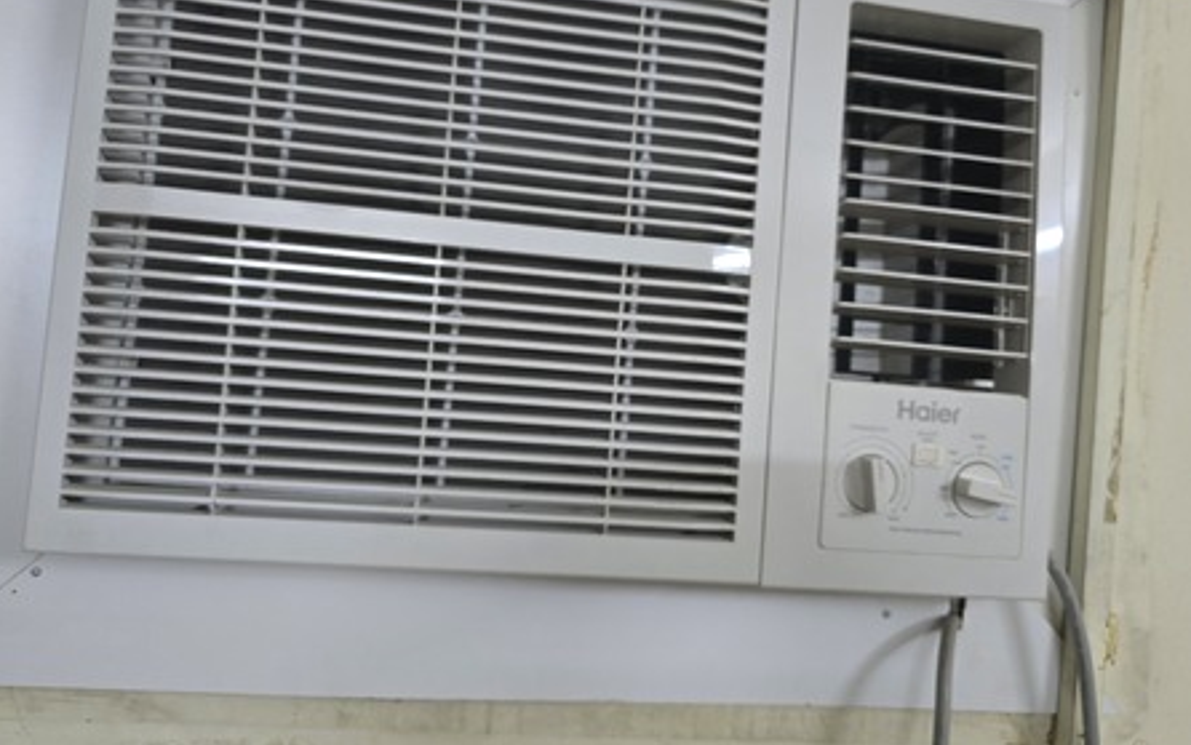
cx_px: 602
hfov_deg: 72.5
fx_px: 812
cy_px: 338
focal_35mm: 25
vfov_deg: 49.2
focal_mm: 6.3
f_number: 1.7
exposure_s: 1/60
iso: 800
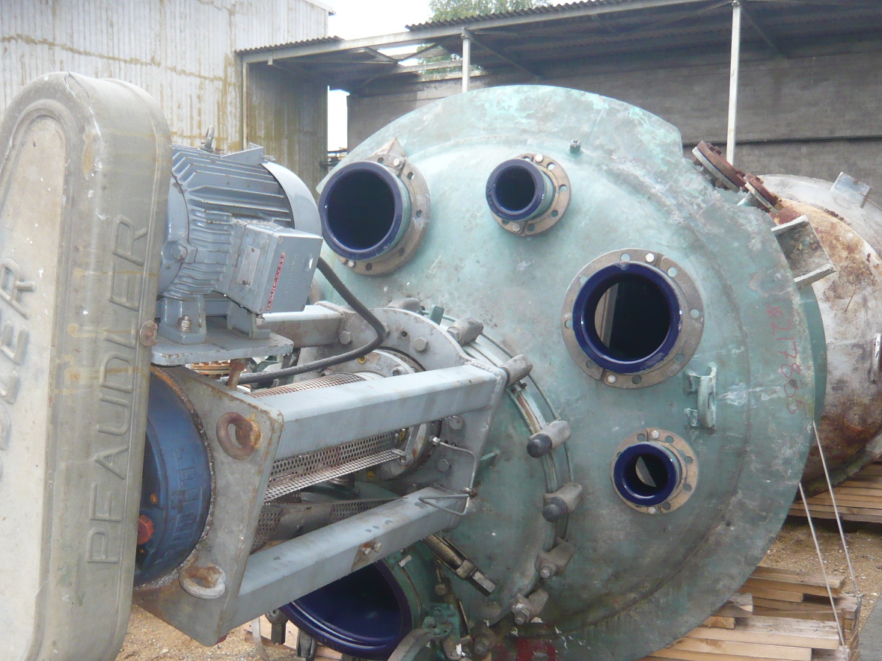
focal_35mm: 38
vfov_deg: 37.5
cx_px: 355
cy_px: 405
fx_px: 968
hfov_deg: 48.7
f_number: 2.8
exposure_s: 1/500
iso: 200
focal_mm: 4.6
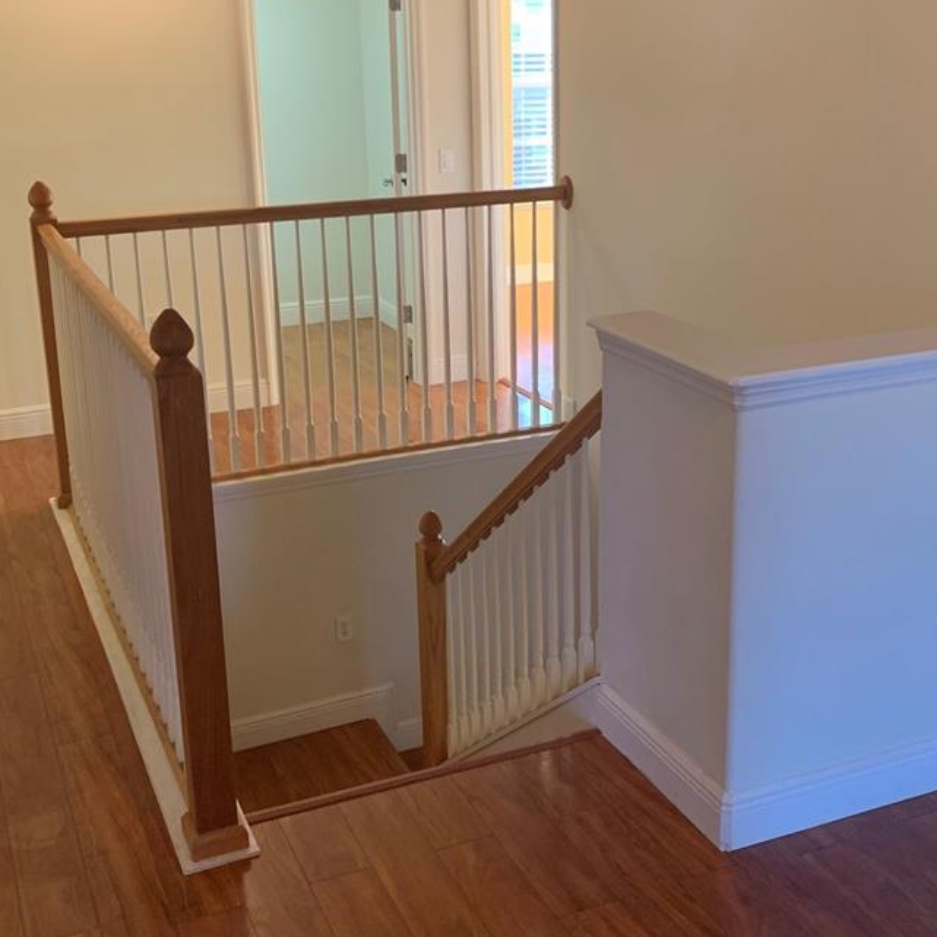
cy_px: 417
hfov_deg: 39.2
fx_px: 1317
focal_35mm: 43
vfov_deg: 39.1
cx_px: 484
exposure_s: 1/60
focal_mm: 4.25
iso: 160
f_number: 1.8
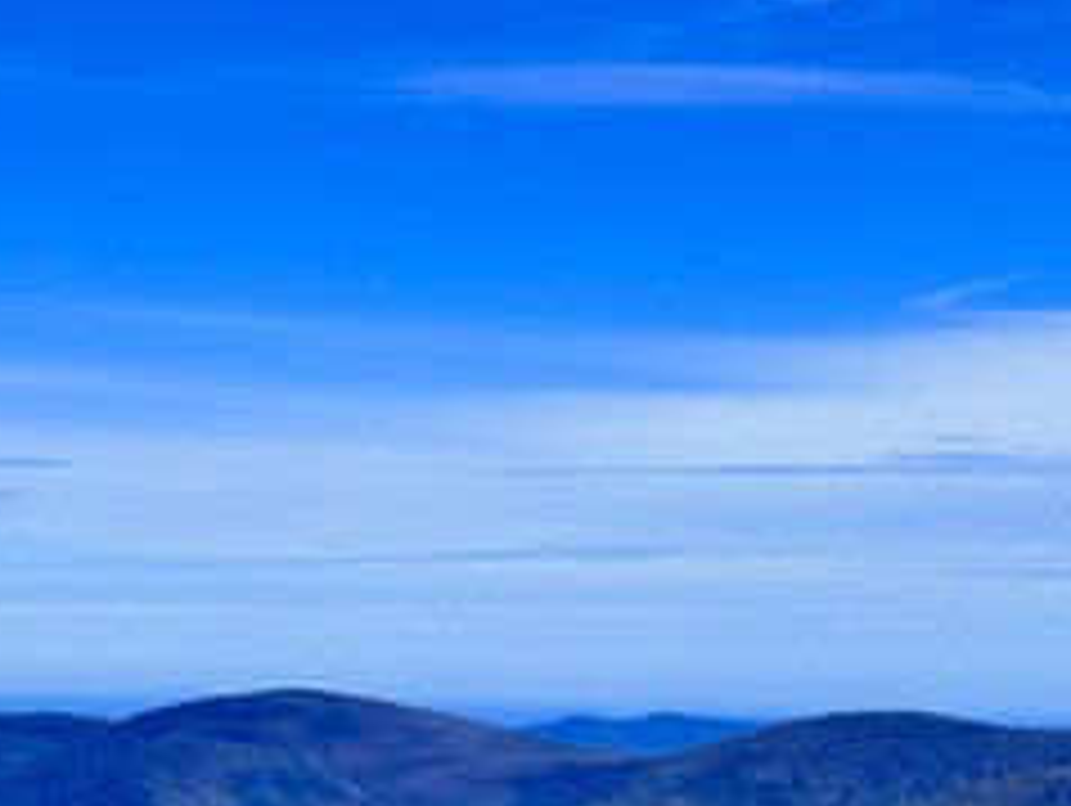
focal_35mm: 121
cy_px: 747
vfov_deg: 12.2
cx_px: 774
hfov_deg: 16.2
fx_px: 3747
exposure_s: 1/7143
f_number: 1.78
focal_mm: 6.76
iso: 64
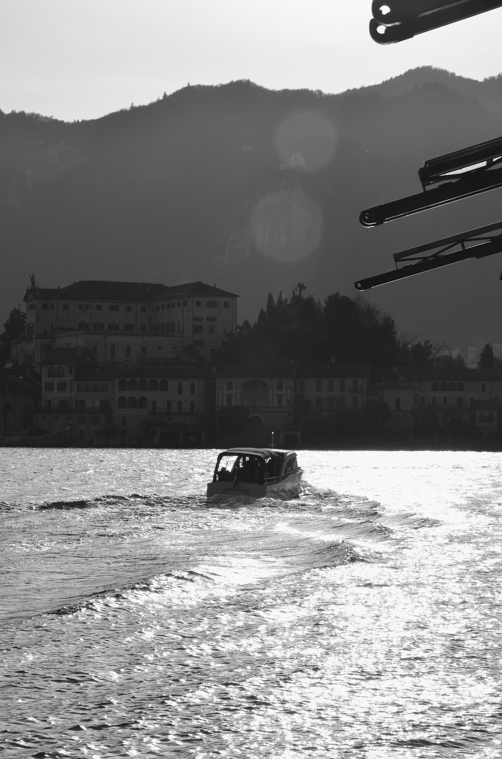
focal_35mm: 99
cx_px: 251
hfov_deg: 13.8
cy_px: 380
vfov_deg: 20.7
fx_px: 2081
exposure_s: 1/640
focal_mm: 66
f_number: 13
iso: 100
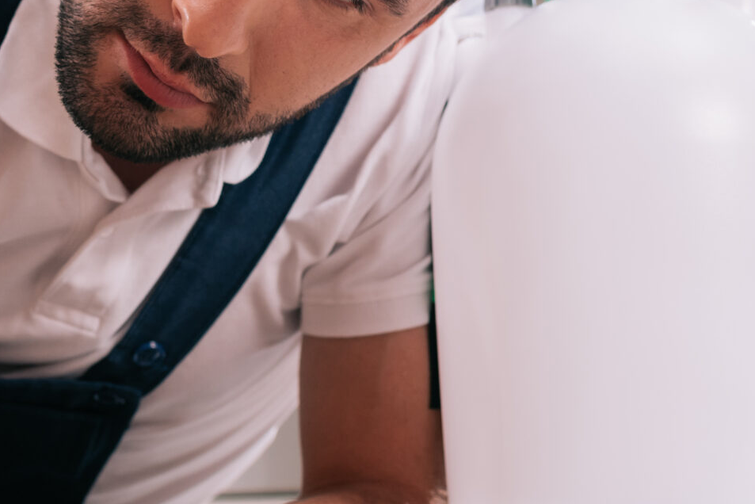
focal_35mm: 94
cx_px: -142
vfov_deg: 14.5
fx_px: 1972
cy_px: 167
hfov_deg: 20.3
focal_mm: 35
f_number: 4
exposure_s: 1/200
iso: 400
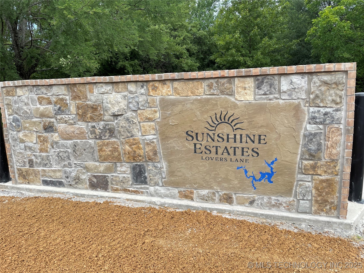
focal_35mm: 26
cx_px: 182
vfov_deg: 53.1
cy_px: 136
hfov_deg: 67.3
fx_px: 273
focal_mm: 4.2
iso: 32
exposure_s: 1/1289
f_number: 1.6
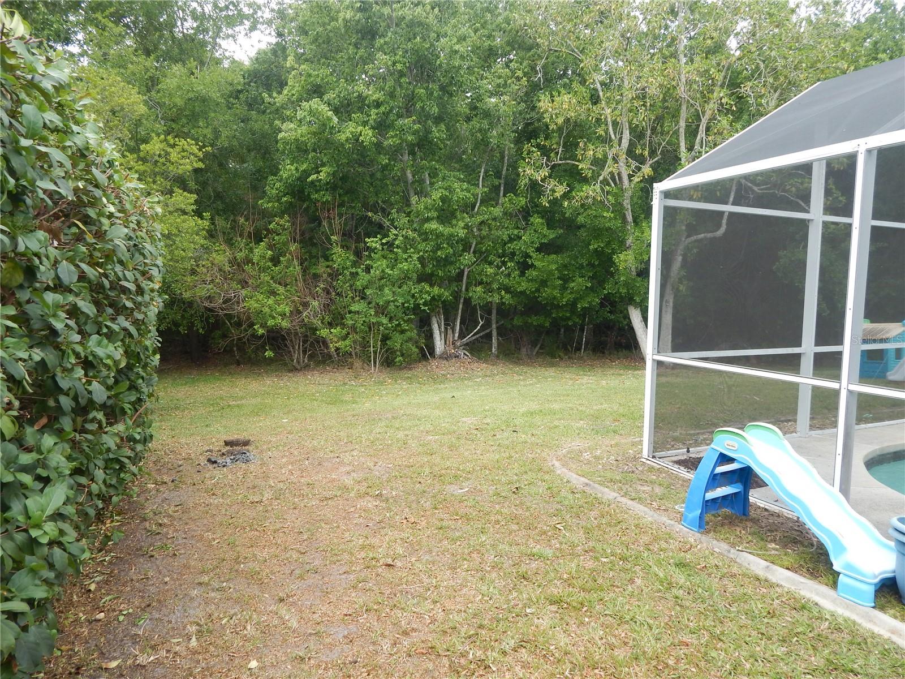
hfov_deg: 76.4
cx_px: 452
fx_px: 575
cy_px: 340
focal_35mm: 22
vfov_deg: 61.1
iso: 125
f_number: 3
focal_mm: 4
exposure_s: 1/400
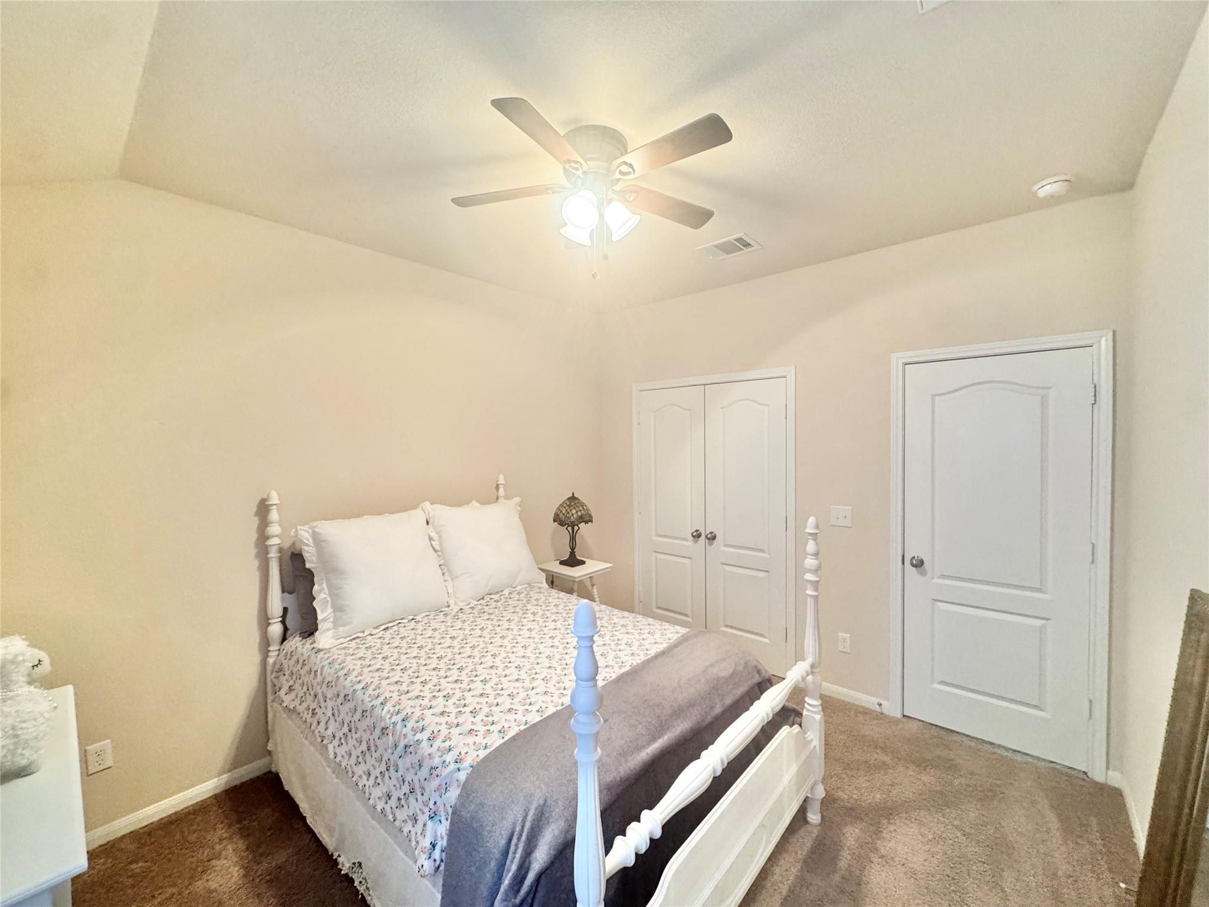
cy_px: 454
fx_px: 489
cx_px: 604
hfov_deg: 102.1
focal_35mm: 14
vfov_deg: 85.7
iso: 250
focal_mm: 2.22
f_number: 2.2
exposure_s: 1/60
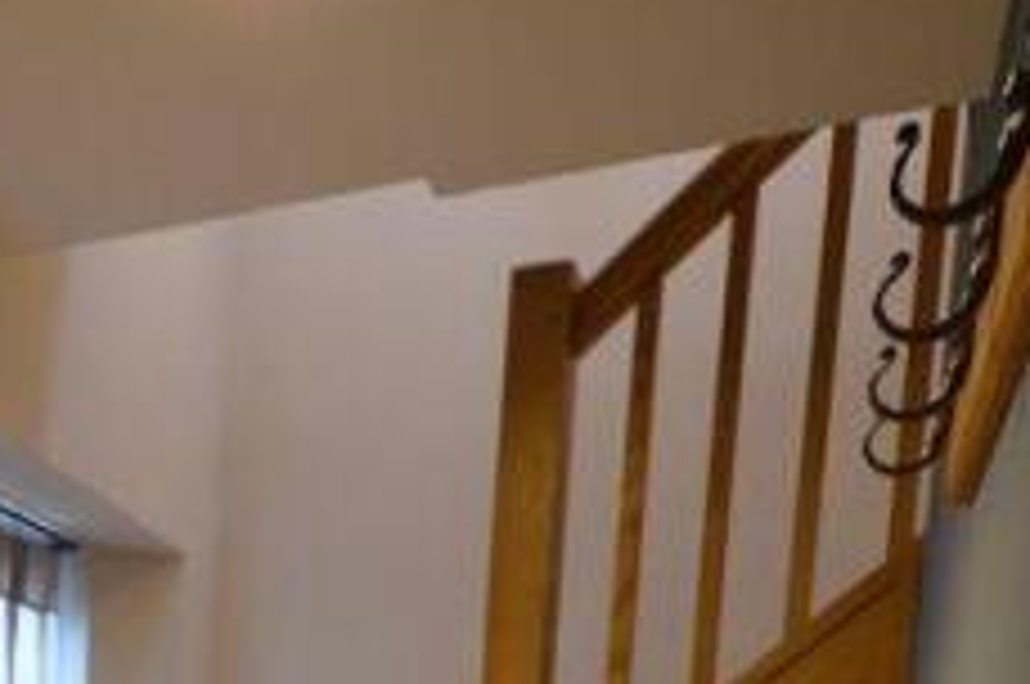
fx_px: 1229
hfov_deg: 42.3
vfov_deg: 25.5
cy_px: 947
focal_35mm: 43
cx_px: 130
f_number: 4
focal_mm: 10
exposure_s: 1/30
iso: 2500
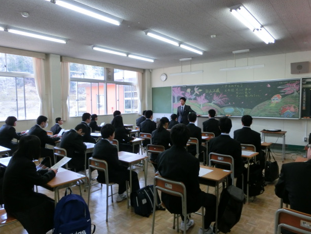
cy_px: 118
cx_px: 154
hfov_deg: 69.4
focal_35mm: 25
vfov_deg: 54.9
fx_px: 225
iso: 200
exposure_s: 1/125
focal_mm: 4.24
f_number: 3
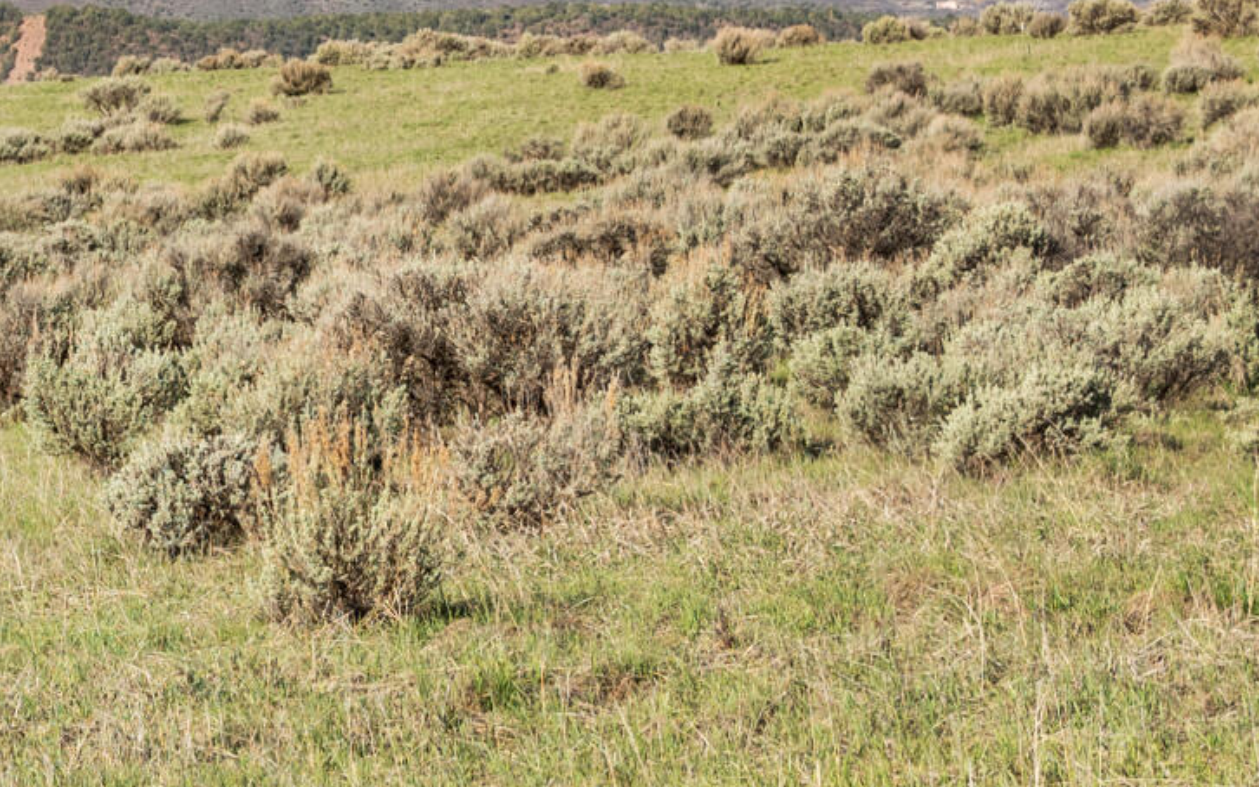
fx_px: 5491
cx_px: -548
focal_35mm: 160
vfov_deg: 8.2
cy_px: 14
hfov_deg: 12.5
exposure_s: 1/400
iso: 100
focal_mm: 38
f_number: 8
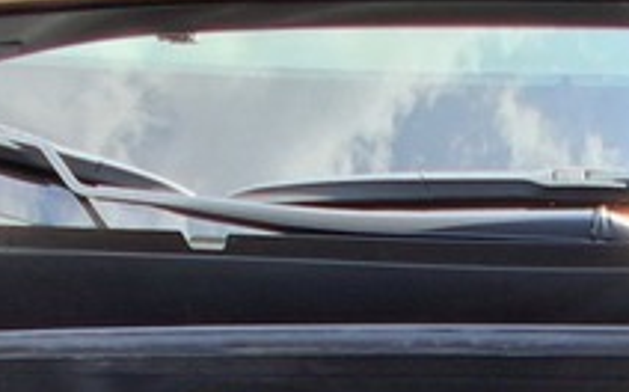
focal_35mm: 68
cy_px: 790
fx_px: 1164
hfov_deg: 29.5
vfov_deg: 15.3
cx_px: 507
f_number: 2.2
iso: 50
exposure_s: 1/307
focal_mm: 1.4
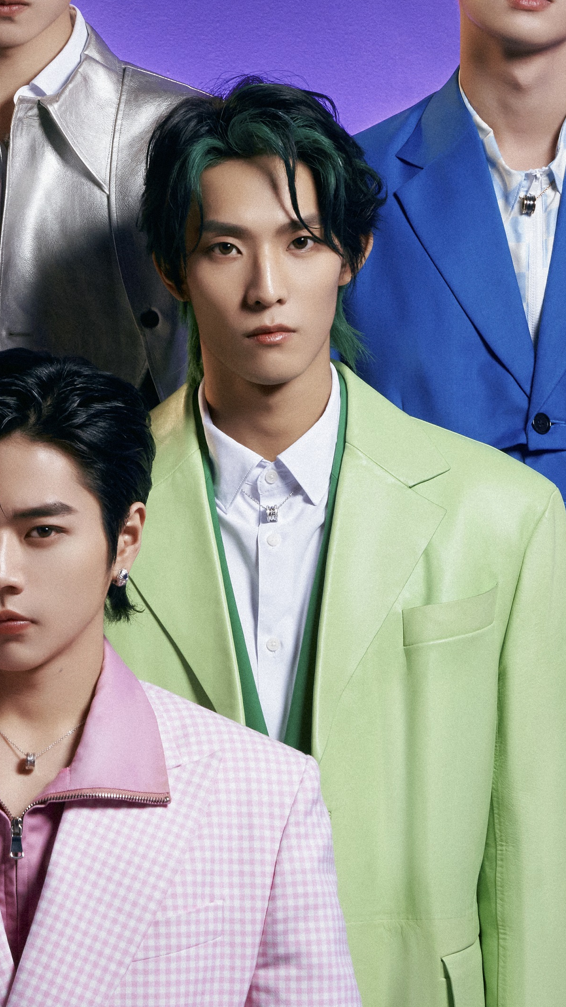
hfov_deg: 6.8
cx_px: 10
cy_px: 419
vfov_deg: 12.1
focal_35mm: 178
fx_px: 4750
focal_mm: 70
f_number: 14
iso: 800
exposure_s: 1/250
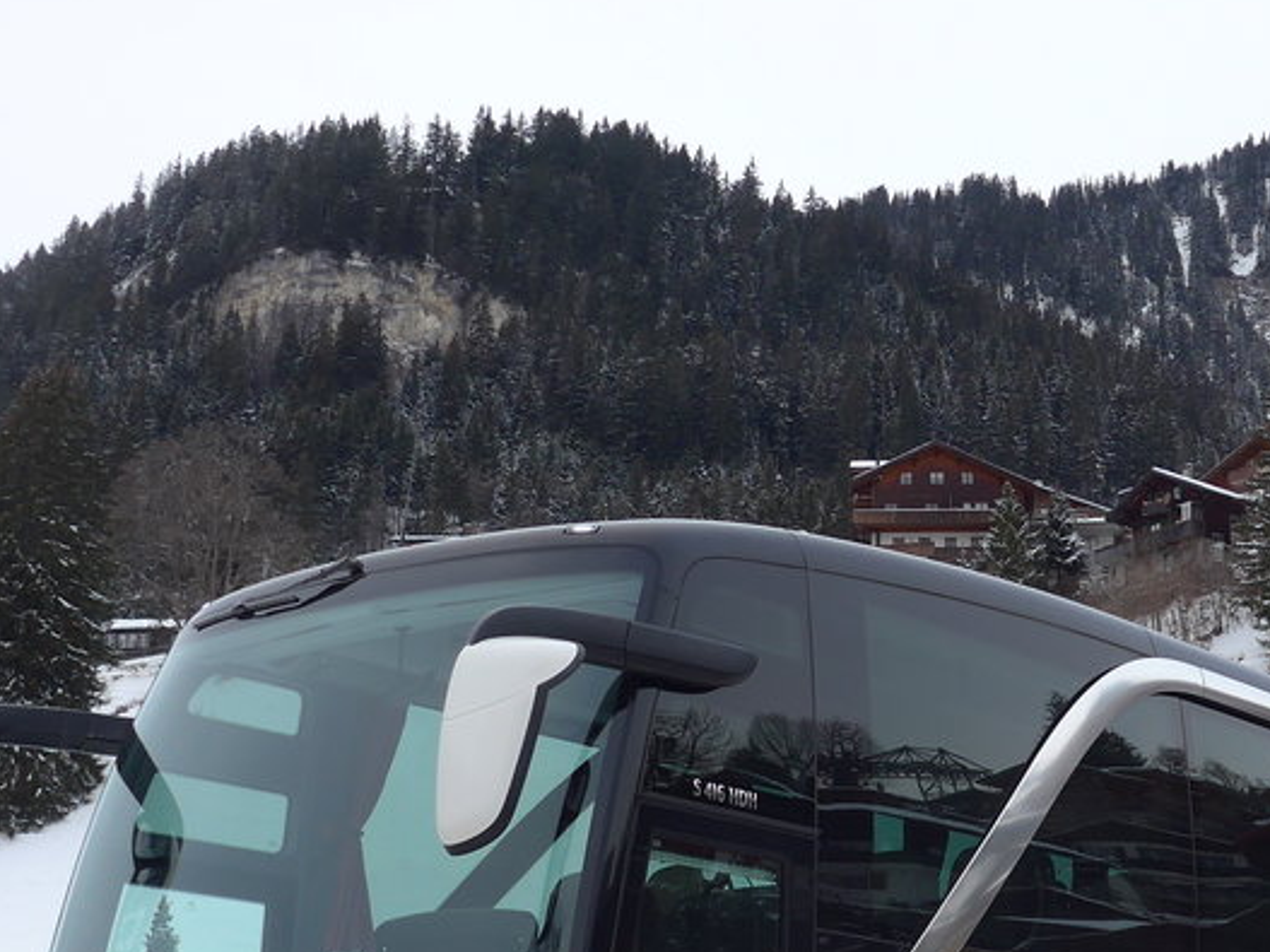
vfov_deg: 21.8
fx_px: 2421
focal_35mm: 66
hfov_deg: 29.0
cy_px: 817
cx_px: 935
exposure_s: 1/250
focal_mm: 6
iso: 80
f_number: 2.8
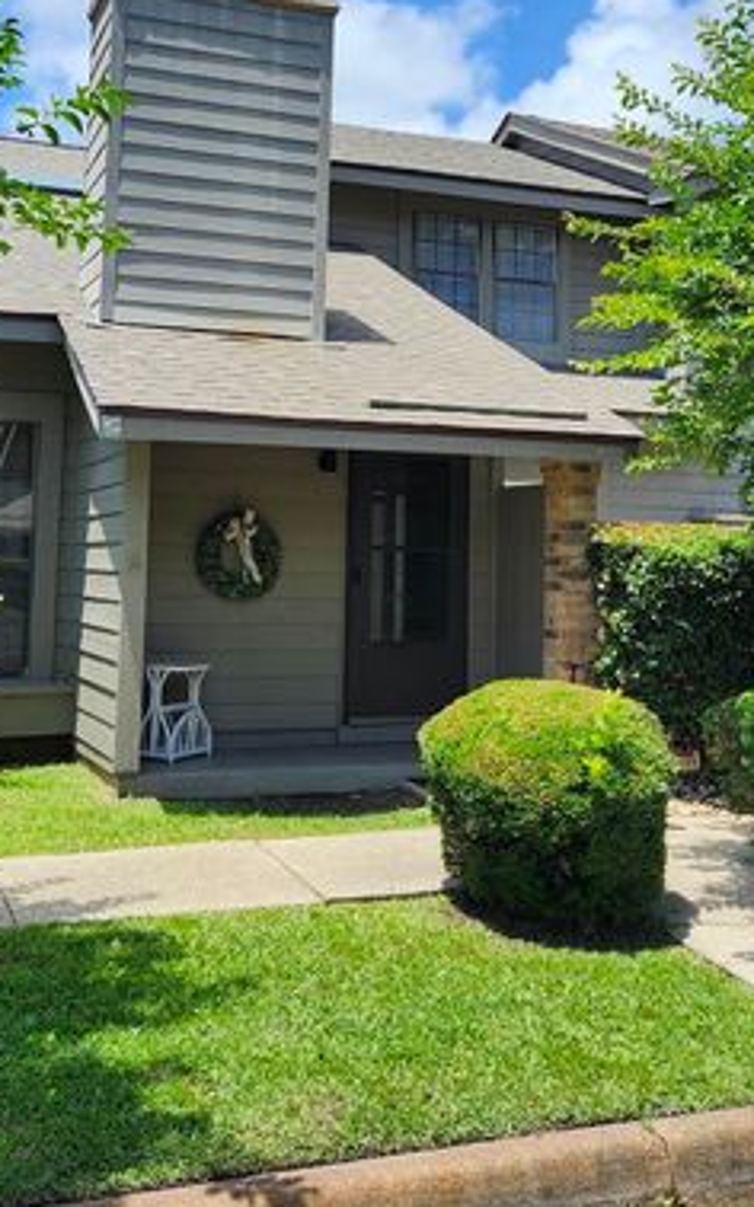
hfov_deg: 29.8
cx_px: 419
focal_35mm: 43
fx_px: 1415
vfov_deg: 45.7
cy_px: 436
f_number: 1.8
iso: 25
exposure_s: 1/1406
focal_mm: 5.54
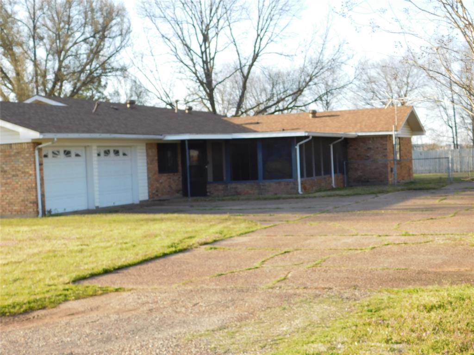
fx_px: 808
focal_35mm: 59
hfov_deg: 32.7
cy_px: 178
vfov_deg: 24.8
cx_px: 237
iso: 125
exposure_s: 1/250
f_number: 4
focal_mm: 10.4
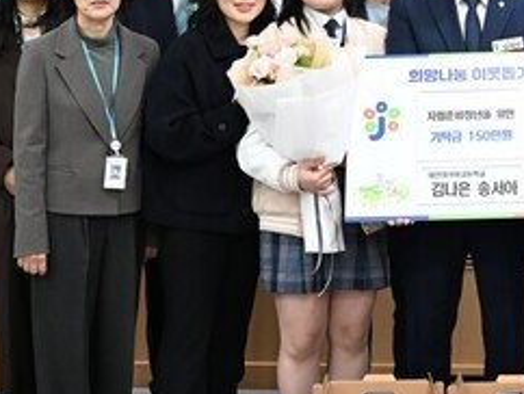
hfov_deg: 23.7
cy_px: 123
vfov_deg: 18.2
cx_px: 420
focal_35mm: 81
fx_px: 1227
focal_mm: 34
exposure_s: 1/125
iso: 2500
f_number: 5.6
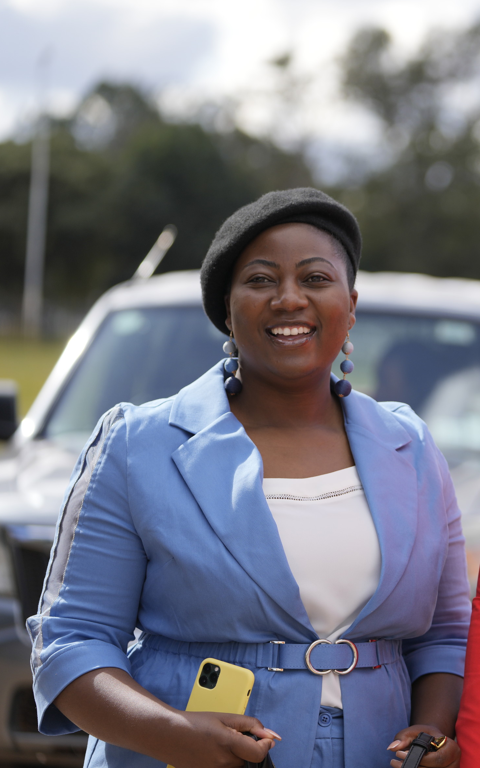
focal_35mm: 149
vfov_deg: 14.0
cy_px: 384
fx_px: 3119
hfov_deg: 8.7
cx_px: 561
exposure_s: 1/1000
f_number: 2.8
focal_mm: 97
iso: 125
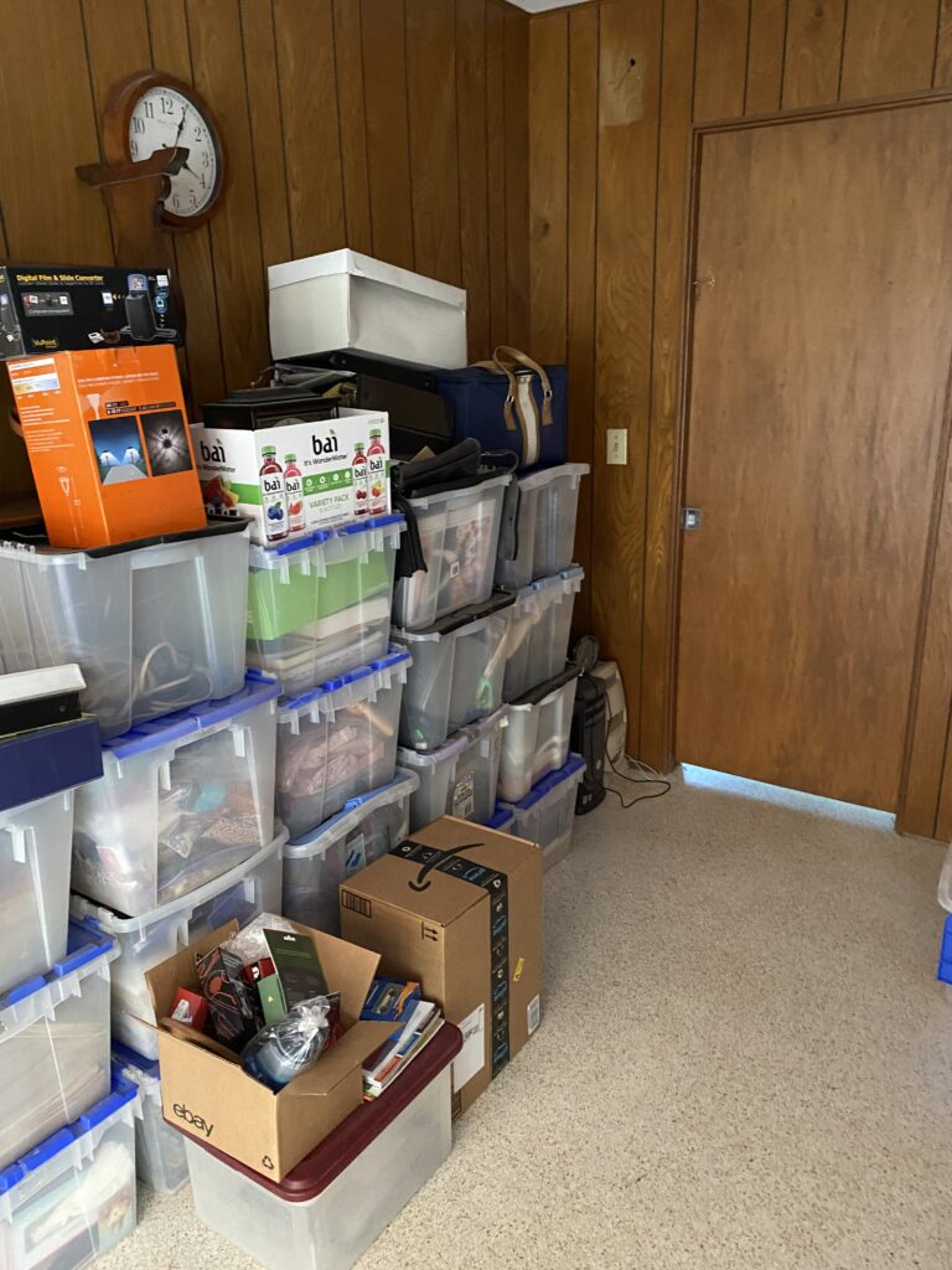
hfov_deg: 53.1
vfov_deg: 67.3
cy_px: 635
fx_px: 953
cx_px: 476
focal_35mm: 26
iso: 800
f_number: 1.8
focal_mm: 4.25
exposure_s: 1/30
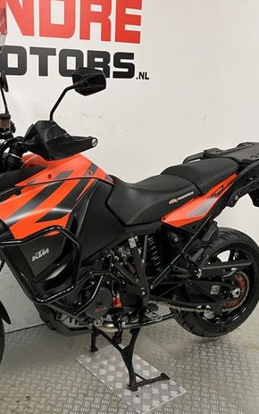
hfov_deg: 32.9
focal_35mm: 38
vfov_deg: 51.5
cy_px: 206
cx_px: 63
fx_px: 429
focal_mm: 5.1
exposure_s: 1/50
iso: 100
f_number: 1.6
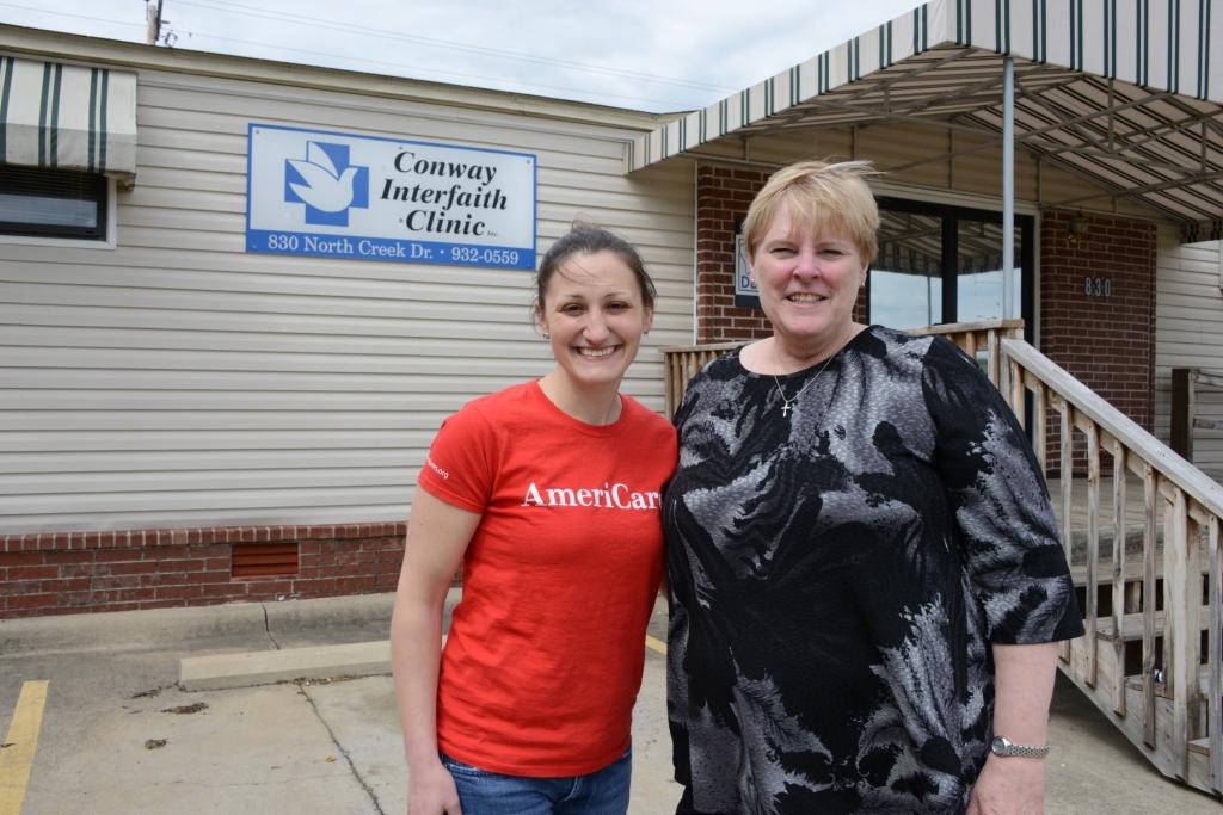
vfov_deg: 41.1
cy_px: 408
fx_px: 1087
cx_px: 612
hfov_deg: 58.7
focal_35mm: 32
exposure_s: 1/640
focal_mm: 32
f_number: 13
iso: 800
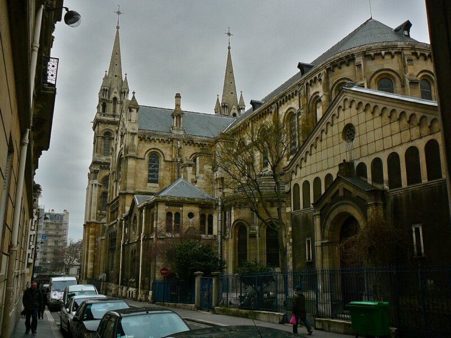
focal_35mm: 35
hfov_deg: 52.6
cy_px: 169
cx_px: 226
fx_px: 456
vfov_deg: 40.7
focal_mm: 5.2
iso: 80
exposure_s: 1/100
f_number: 2.8
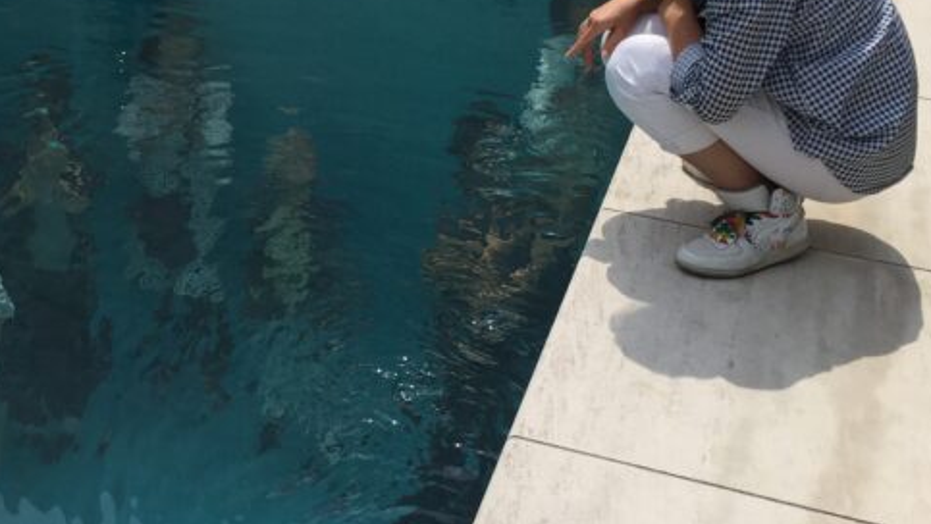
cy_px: 187
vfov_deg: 18.0
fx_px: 1654
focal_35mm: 67
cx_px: 173
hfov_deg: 30.6
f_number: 2.2
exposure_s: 1/3968
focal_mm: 4.15
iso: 32
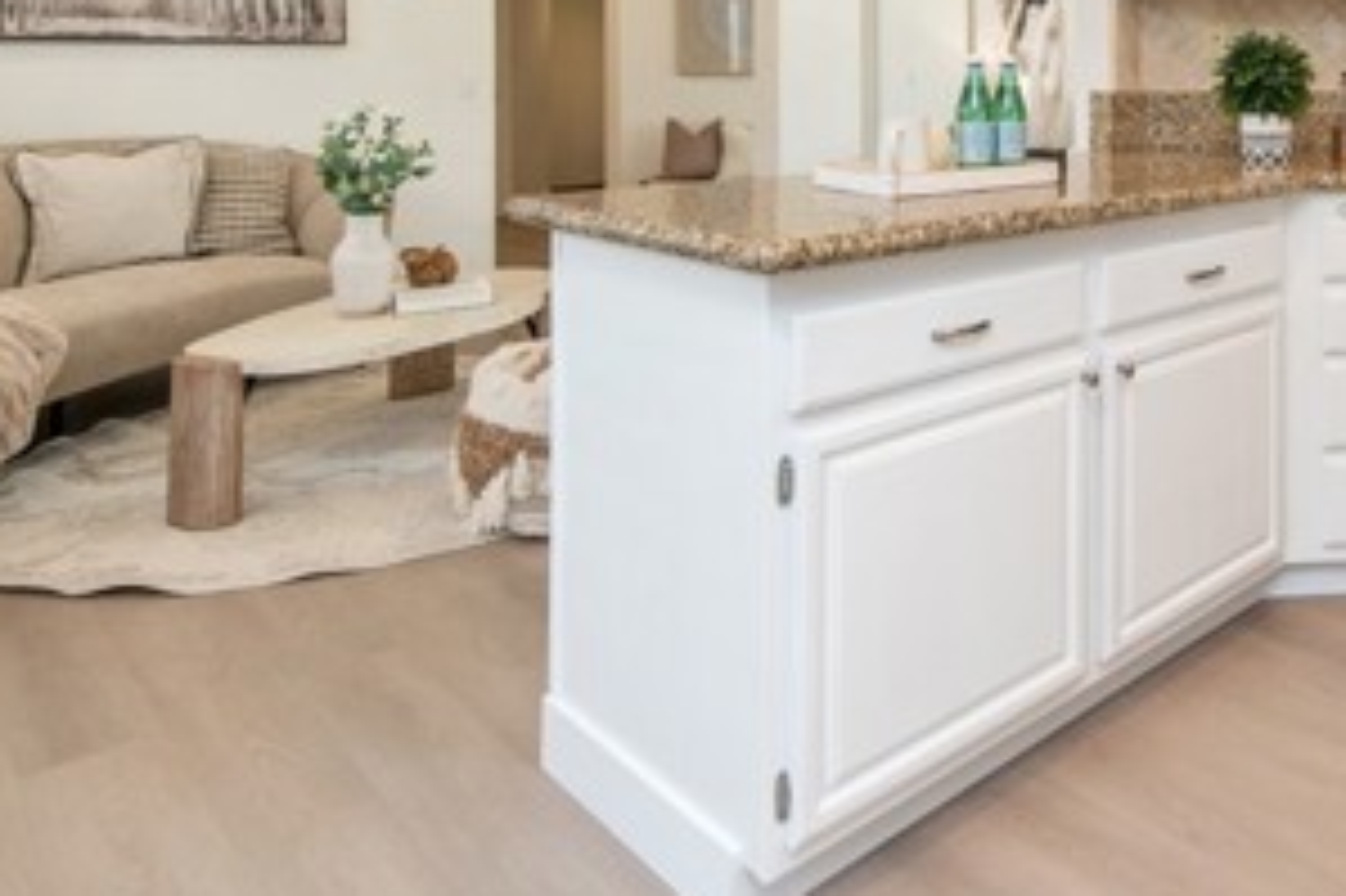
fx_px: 1121
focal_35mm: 30
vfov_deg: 40.1
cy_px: 81
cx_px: 1107
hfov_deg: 56.7
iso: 220
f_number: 4
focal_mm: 14
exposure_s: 1/60
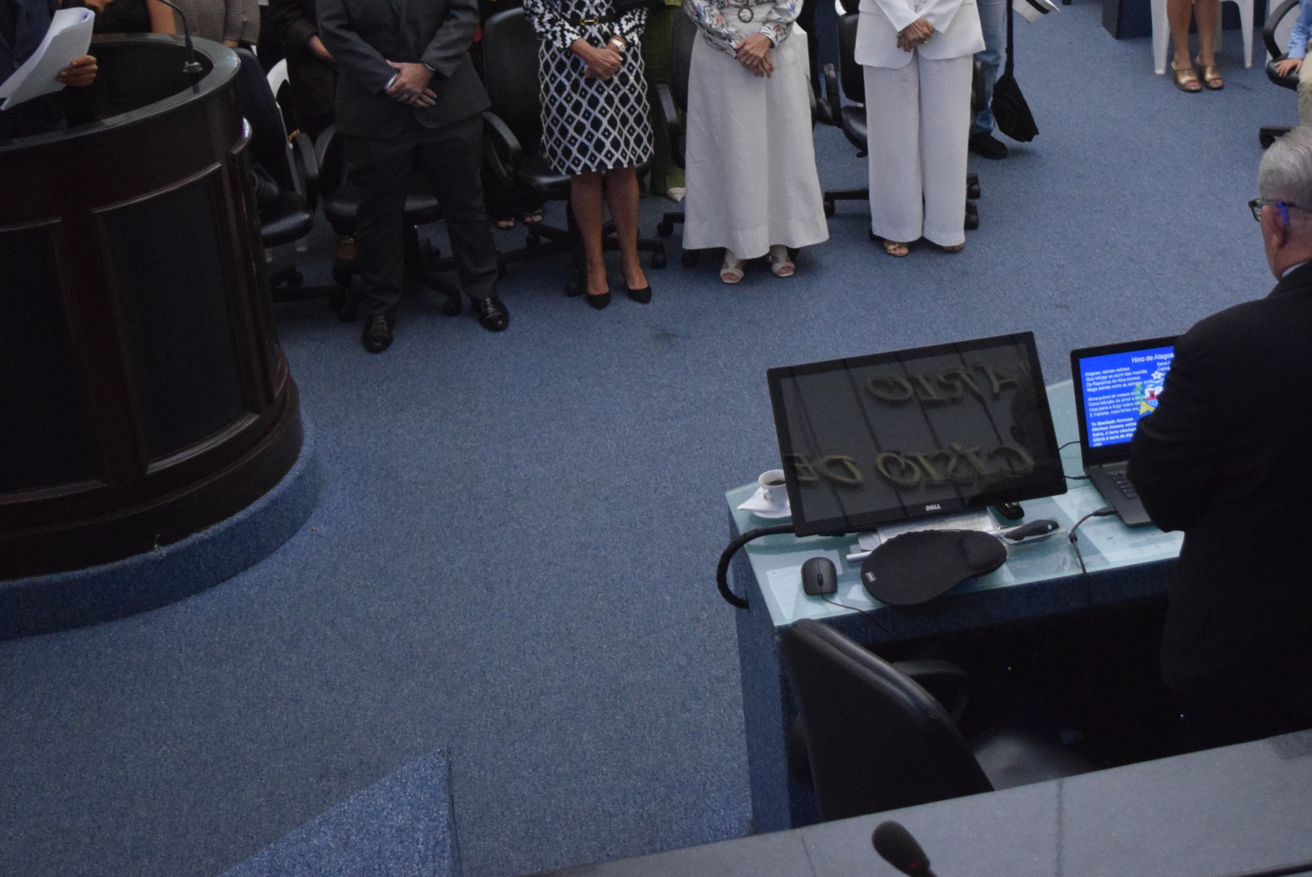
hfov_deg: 39.4
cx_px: 806
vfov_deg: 26.4
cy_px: 148
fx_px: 1824
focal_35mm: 50
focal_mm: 20
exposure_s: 1/200
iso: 3200
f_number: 3.8
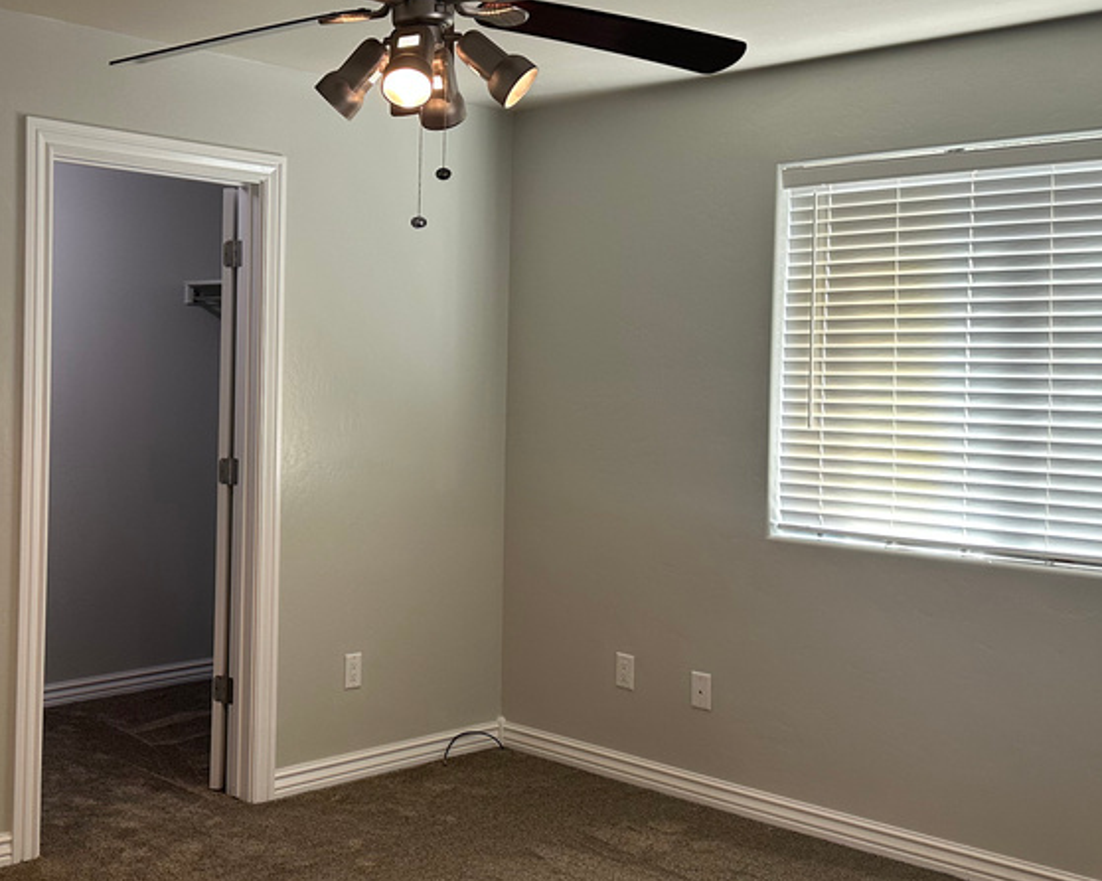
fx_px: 1402
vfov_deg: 34.9
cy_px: 403
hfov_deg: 42.2
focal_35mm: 43
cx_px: 348
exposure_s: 1/60
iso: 160
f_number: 1.78
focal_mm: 6.86
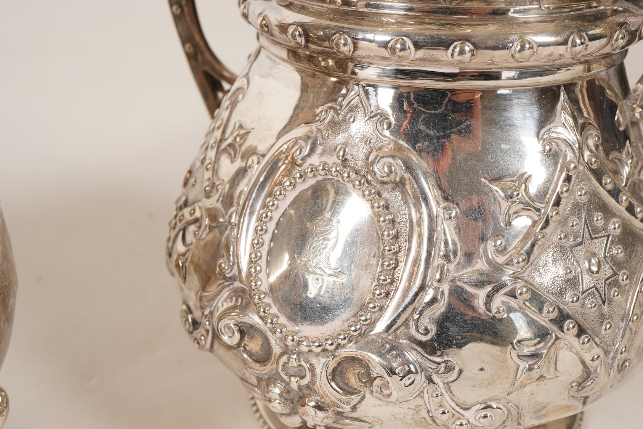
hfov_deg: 43.6
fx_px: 804
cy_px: 214
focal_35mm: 45
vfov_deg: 29.9
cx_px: 322
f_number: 11
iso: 500
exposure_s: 1/125
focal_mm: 30
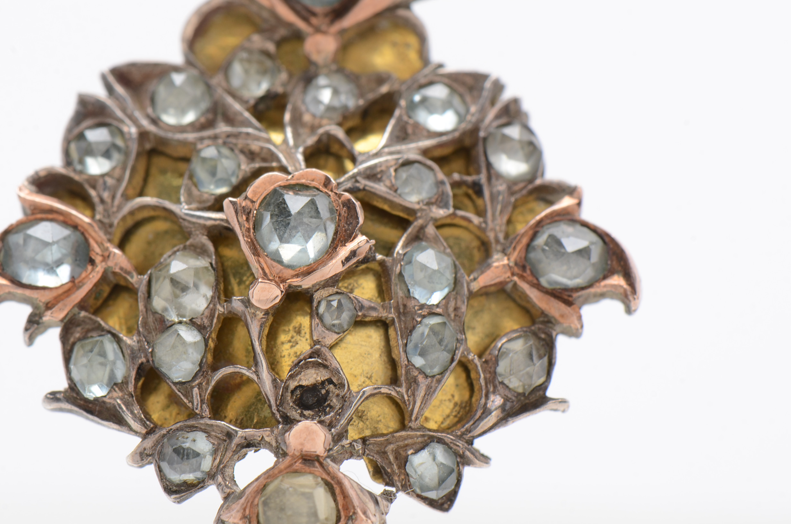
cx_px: 396
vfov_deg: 10.7
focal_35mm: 128
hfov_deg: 16.1
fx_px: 2796
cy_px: 262
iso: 200
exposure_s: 1/125
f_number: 14
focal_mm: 85
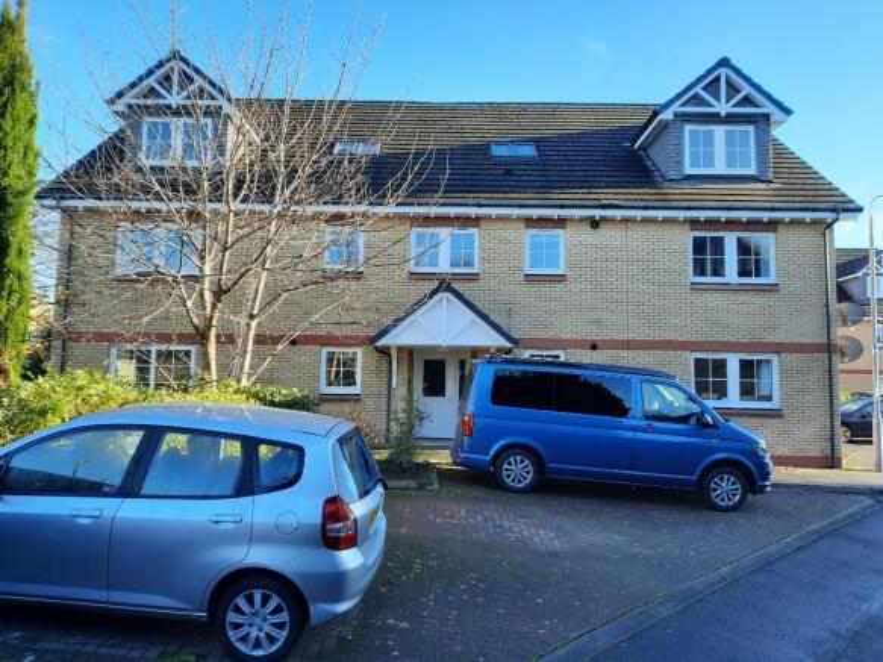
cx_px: 442
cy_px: 331
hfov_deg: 69.4
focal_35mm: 25
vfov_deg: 54.9
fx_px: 638
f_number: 2
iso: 32
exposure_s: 1/156
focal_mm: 4.6
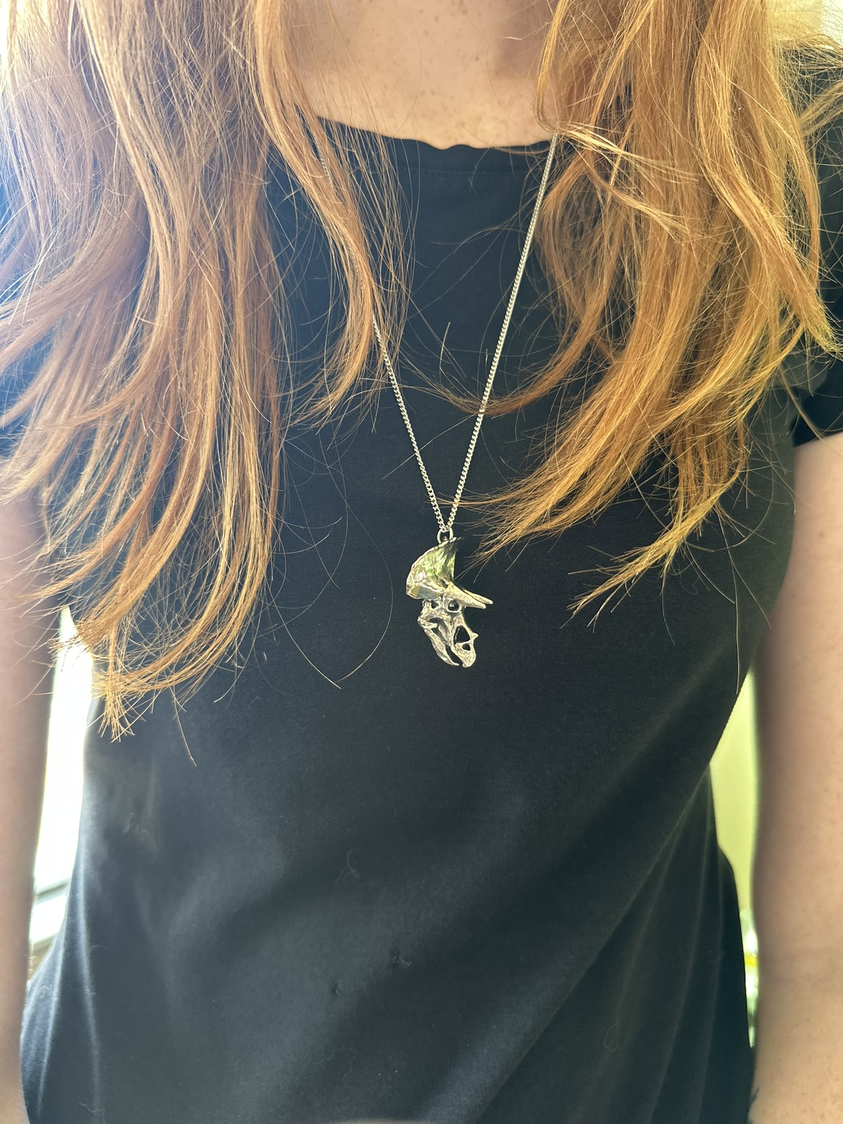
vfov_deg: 71.6
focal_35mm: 24
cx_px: 422
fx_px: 779
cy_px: 562
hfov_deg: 56.8
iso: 250
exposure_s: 1/60
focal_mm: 6.86
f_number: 1.78
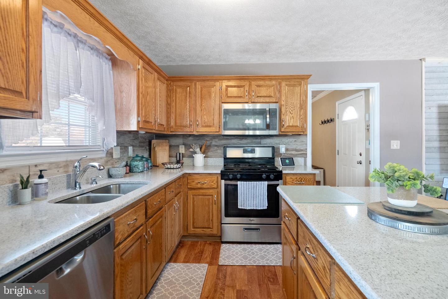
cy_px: 150
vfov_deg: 70.4
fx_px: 212
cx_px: 224
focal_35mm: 17
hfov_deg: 93.3
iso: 800
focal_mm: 11.2
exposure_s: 1/8
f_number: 7.1
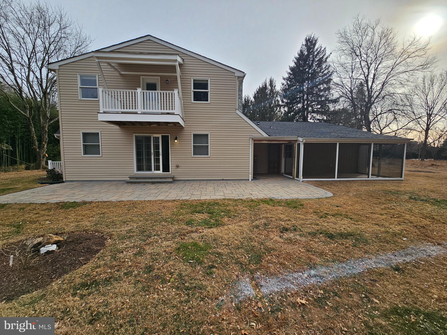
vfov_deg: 89.9
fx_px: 168
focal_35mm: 13
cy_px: 168
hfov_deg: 106.2
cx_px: 224
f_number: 2.2
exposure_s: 1/1983
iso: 50
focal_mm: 2.2
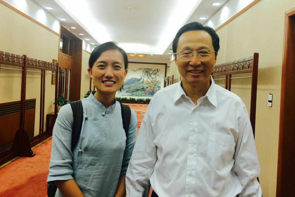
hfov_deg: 60.3
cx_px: 151
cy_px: 85
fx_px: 254
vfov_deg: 42.2
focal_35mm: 31
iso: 40
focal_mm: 4.15
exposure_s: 1/30
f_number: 2.2
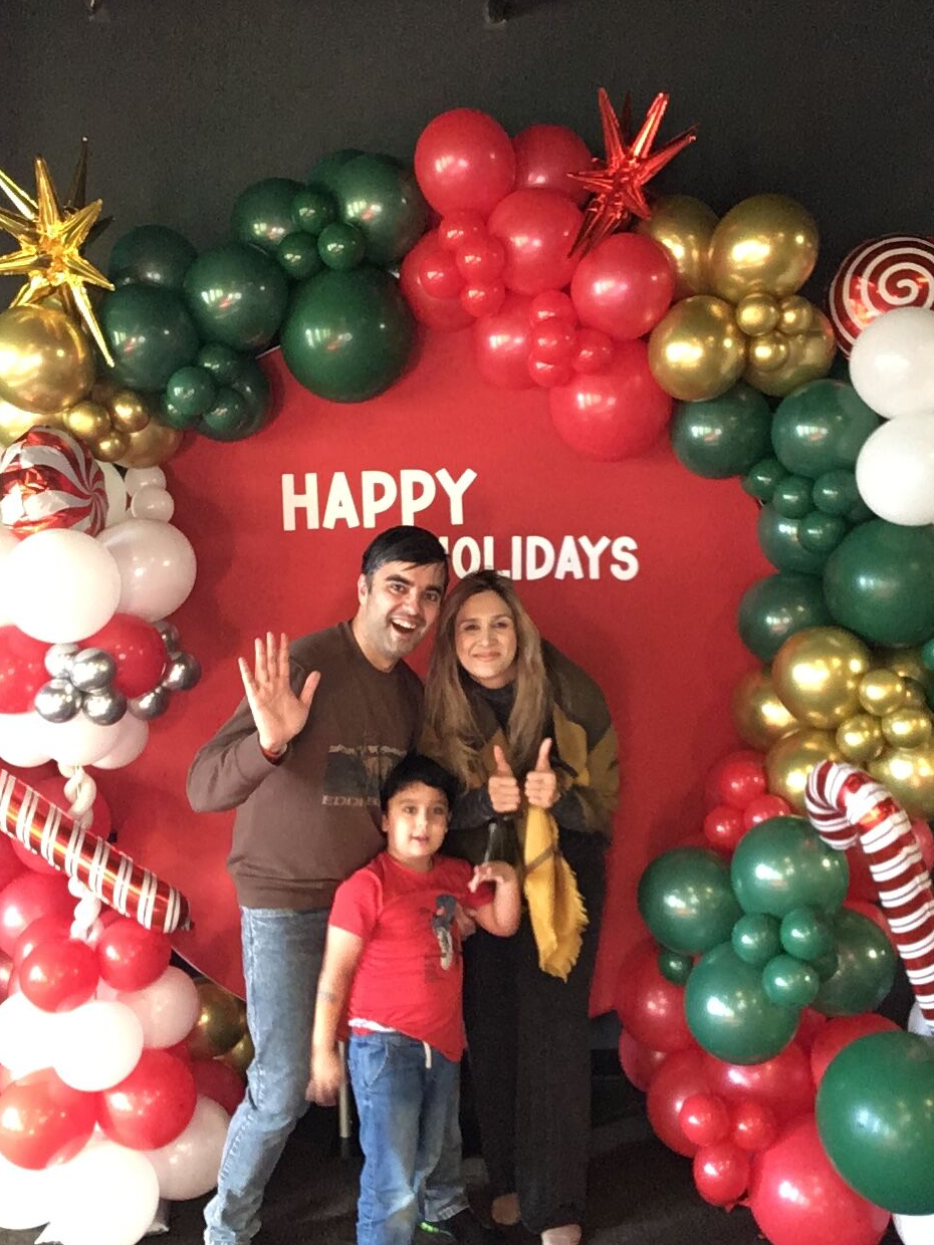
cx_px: 457
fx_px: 1151
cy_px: 632
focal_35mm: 32
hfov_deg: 44.2
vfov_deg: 56.8
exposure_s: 1/33
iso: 400
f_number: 2.4
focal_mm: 2.15
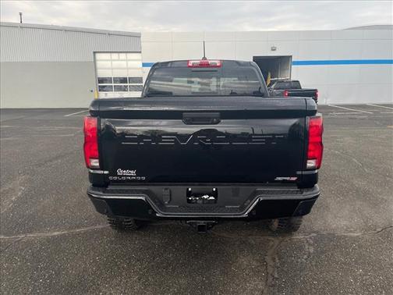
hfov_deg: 67.3
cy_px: 148
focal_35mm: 26
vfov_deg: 53.1
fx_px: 295
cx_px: 196
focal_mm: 4.2
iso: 32
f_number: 1.6
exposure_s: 1/445
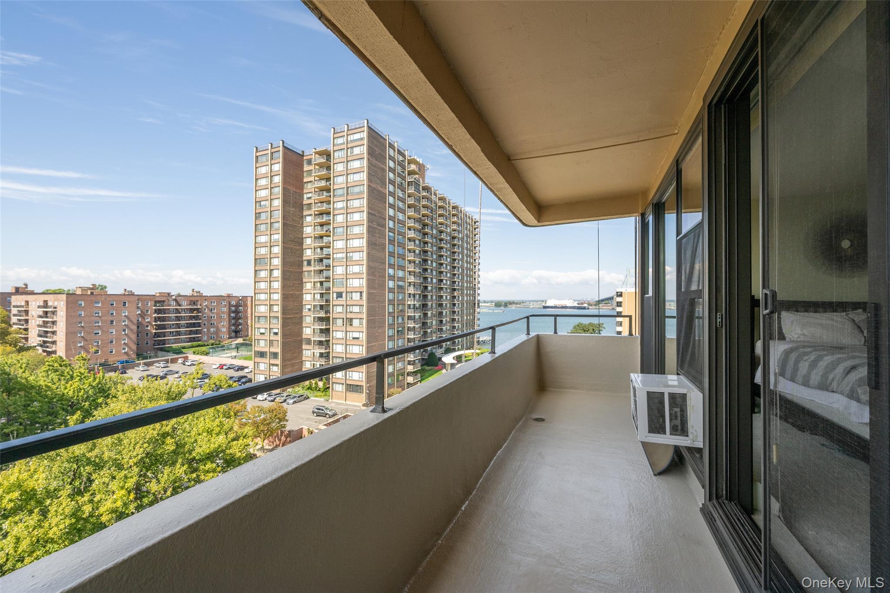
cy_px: 296
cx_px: 445
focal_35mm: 14
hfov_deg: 104.3
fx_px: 346
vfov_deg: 81.2
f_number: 8
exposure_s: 1/500
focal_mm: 14
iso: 400
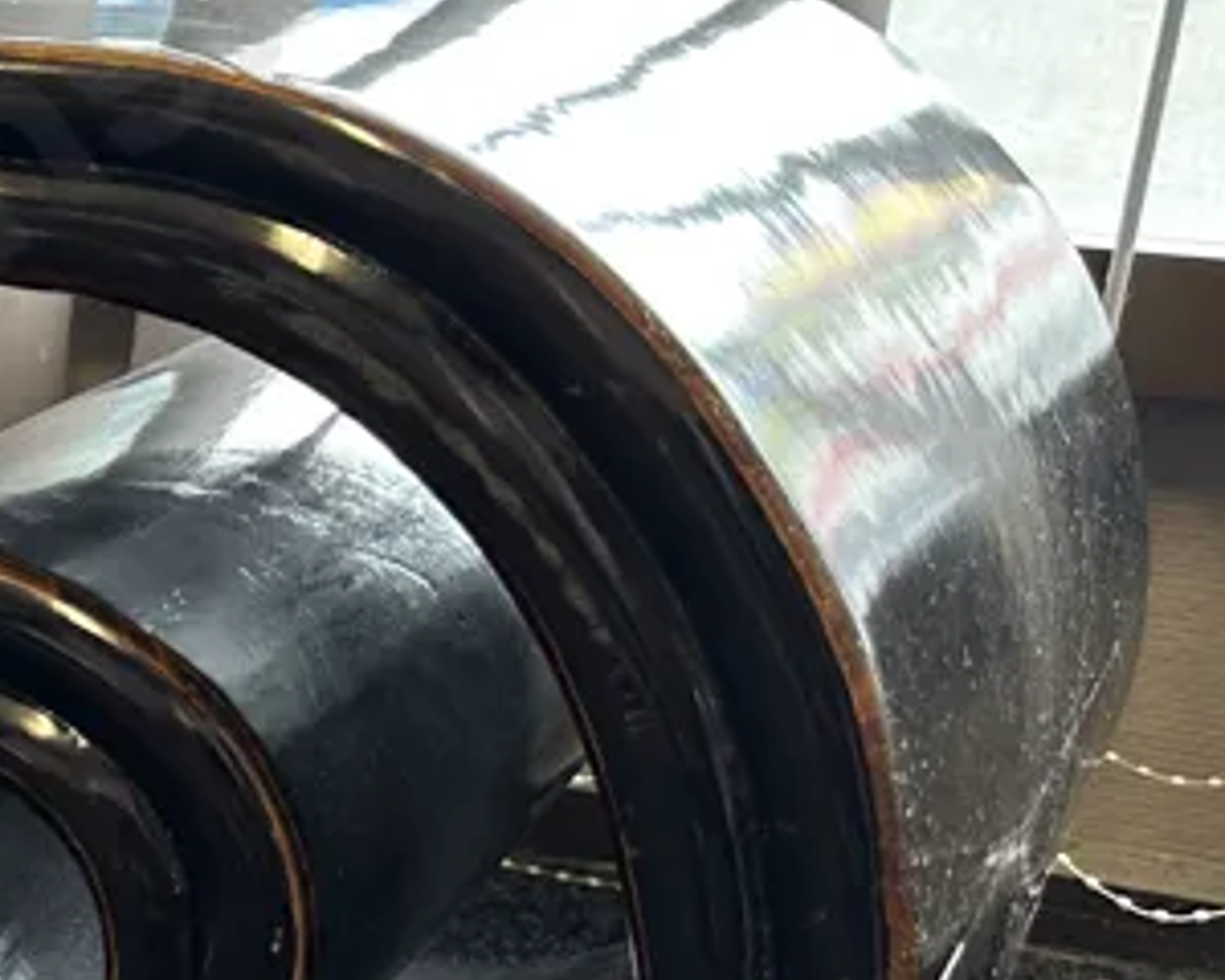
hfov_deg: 19.3
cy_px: 804
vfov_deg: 19.0
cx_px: -845
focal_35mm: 80
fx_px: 2900
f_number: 1.78
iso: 125
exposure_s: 1/50
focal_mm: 6.86
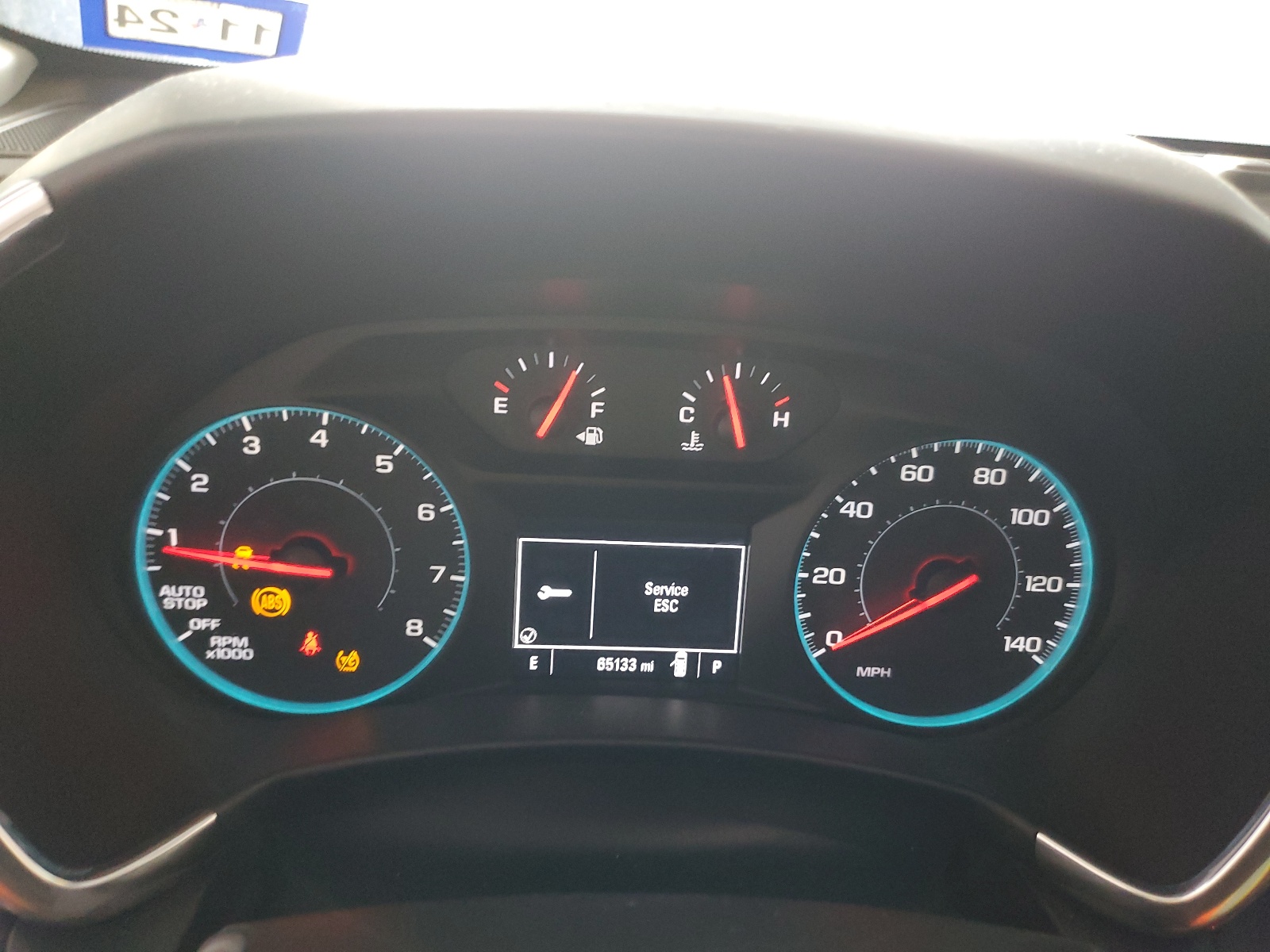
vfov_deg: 53.1
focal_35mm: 26
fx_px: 954
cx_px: 635
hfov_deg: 67.3
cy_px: 476
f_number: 1.5
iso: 222
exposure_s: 1/60.2
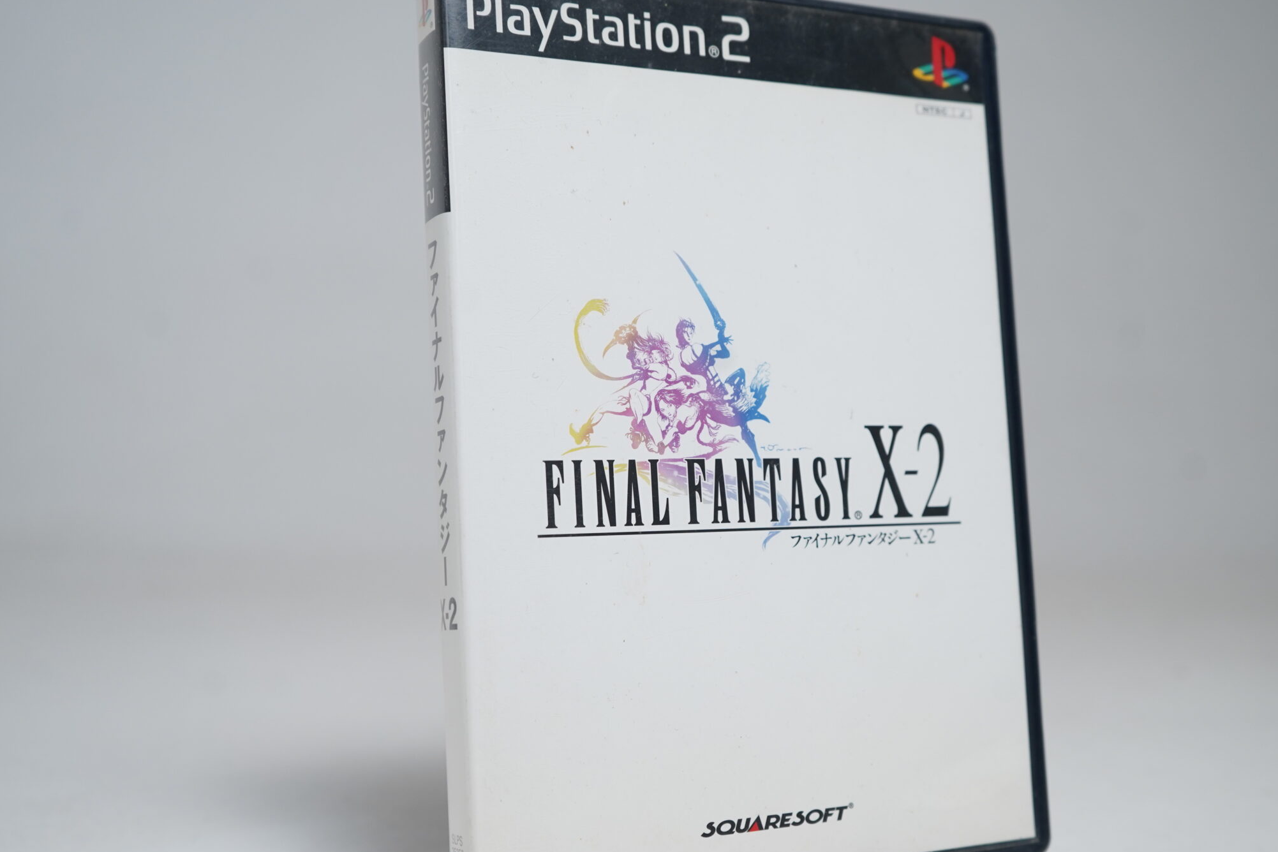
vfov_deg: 29.2
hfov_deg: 42.6
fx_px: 1633
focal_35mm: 46
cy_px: 461
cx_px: 745
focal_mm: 36
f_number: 5
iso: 500
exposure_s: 1/40
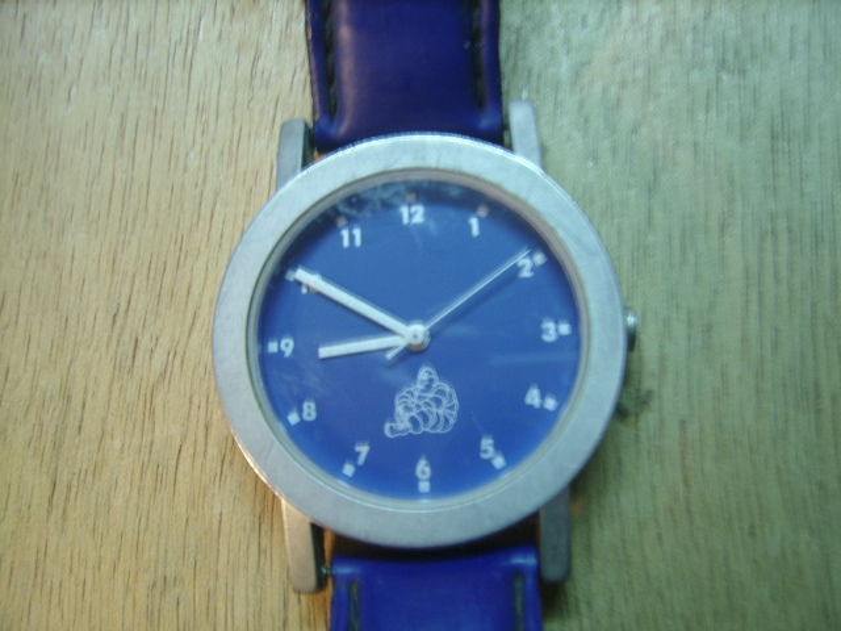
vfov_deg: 40.7
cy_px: 316
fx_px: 850
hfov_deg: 52.6
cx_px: 420
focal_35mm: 35
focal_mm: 5.95
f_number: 2.8
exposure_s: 1/3
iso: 100
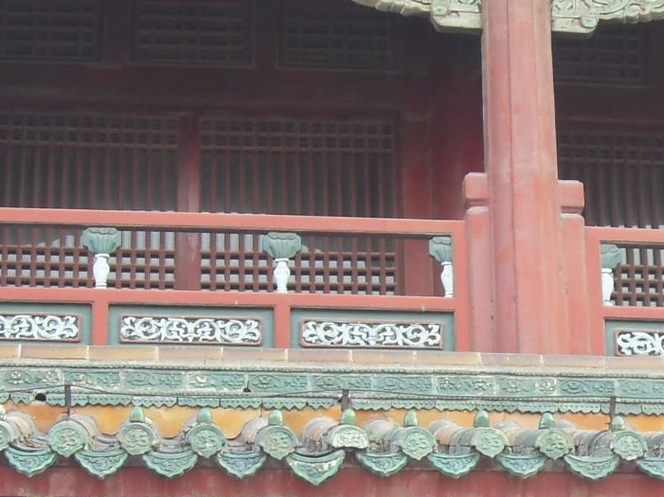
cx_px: 445
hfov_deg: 17.2
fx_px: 2186
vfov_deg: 12.9
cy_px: 458
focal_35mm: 114
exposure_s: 1/45
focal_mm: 6.6
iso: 120
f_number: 3.5
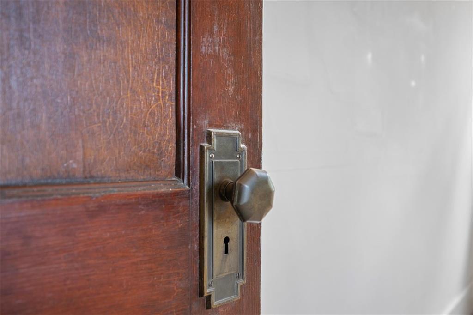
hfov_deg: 61.9
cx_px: 236
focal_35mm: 30
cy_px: 158
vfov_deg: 43.6
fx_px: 394
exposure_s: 1/3
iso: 400
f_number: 4
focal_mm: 30
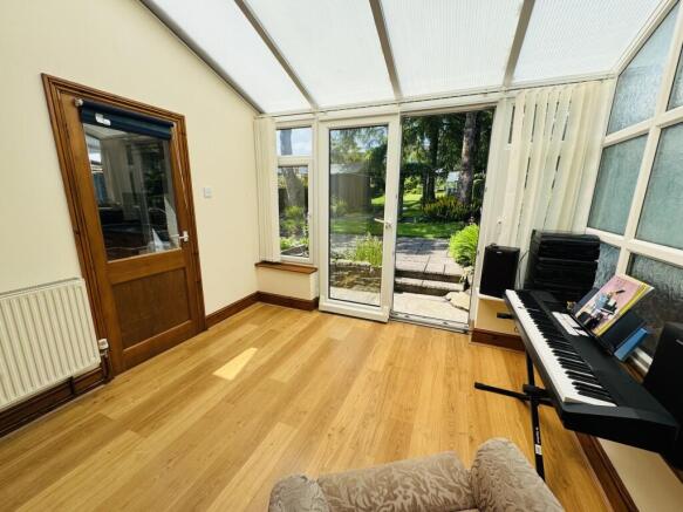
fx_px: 276
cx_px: 342
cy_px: 256
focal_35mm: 14
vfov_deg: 85.7
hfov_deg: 102.1
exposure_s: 1/707
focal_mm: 2.22
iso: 40
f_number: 2.2
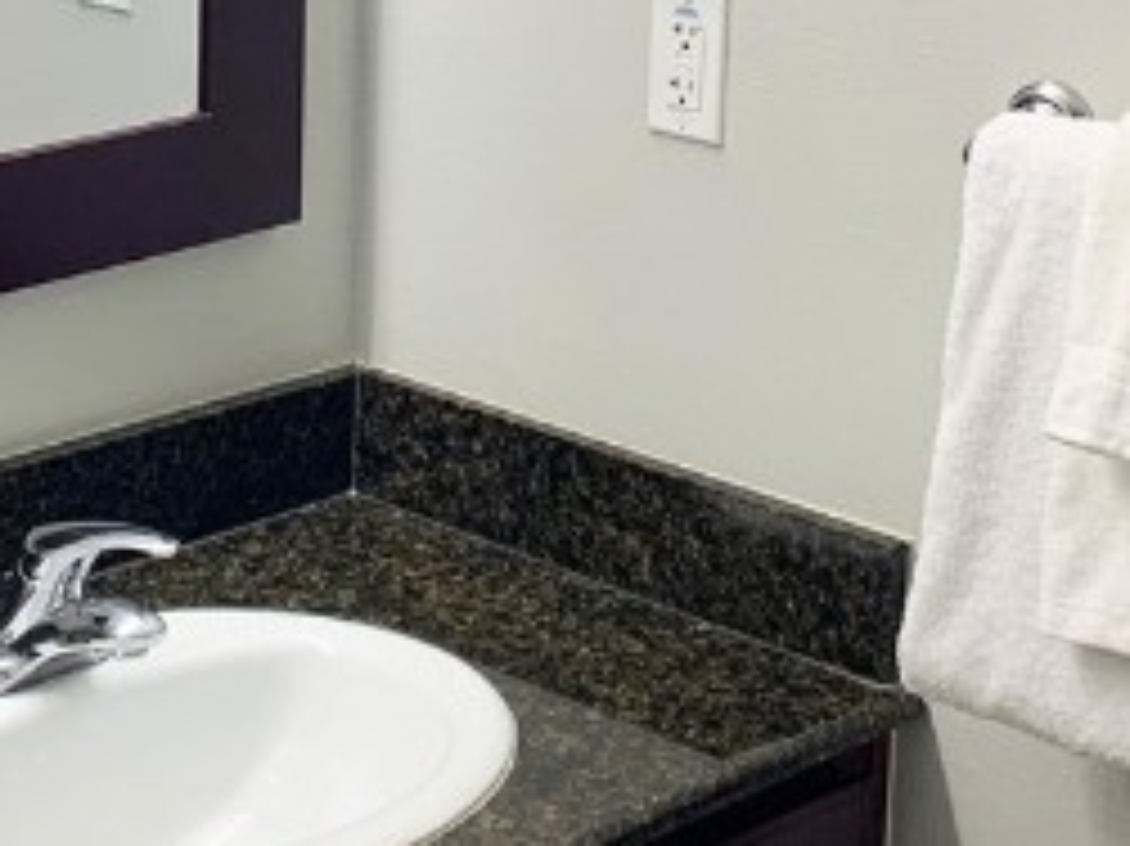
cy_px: -117
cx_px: 342
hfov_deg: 18.5
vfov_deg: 13.6
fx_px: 3459
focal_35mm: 106
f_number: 1.8
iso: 50
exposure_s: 1/120
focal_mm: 4.25
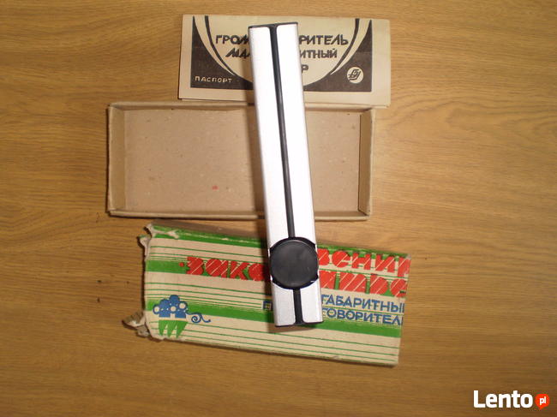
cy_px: 208
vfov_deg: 39.6
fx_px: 579
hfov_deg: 51.4
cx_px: 278
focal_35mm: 36
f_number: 3.1
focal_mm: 6.3
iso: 125
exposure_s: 1/30
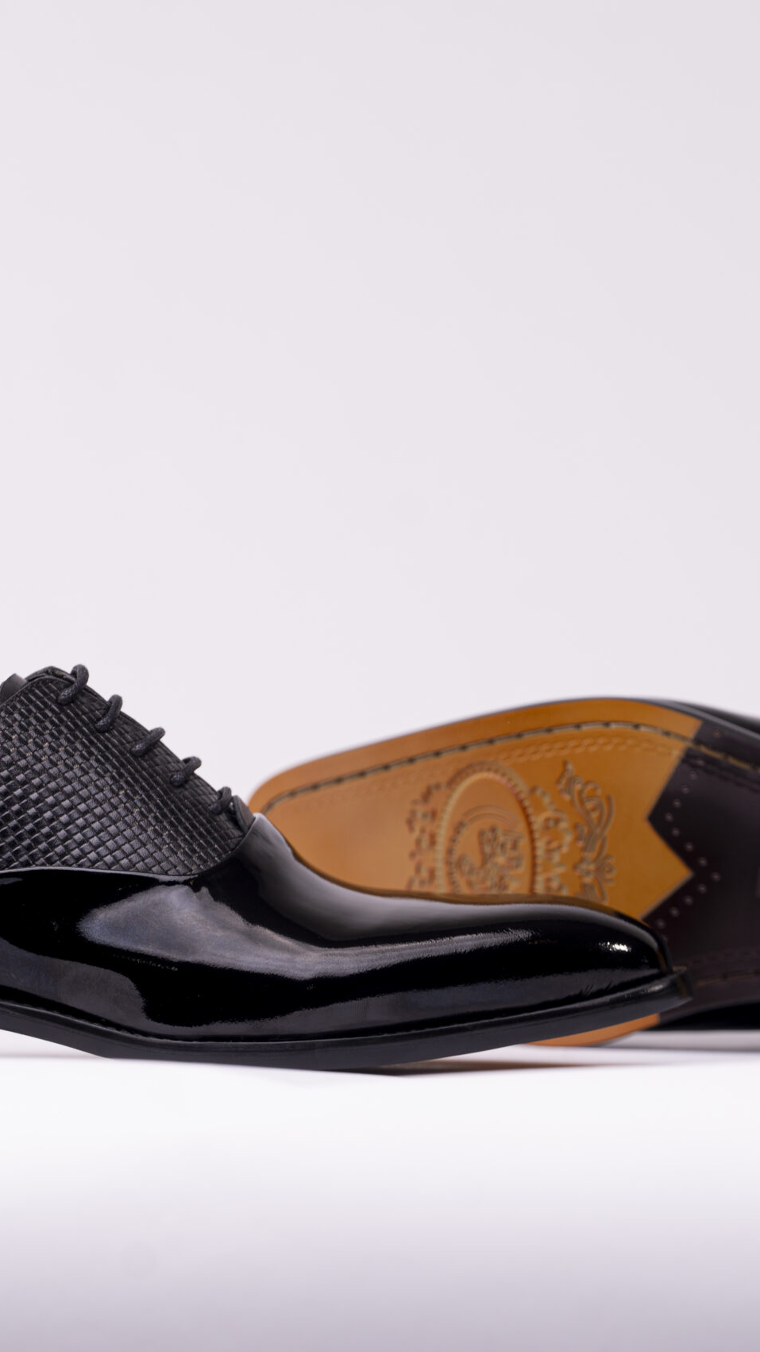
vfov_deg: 6.9
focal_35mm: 312
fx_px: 11181
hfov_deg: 3.9
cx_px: 376
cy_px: 677
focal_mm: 198
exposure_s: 1/100
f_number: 5
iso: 100
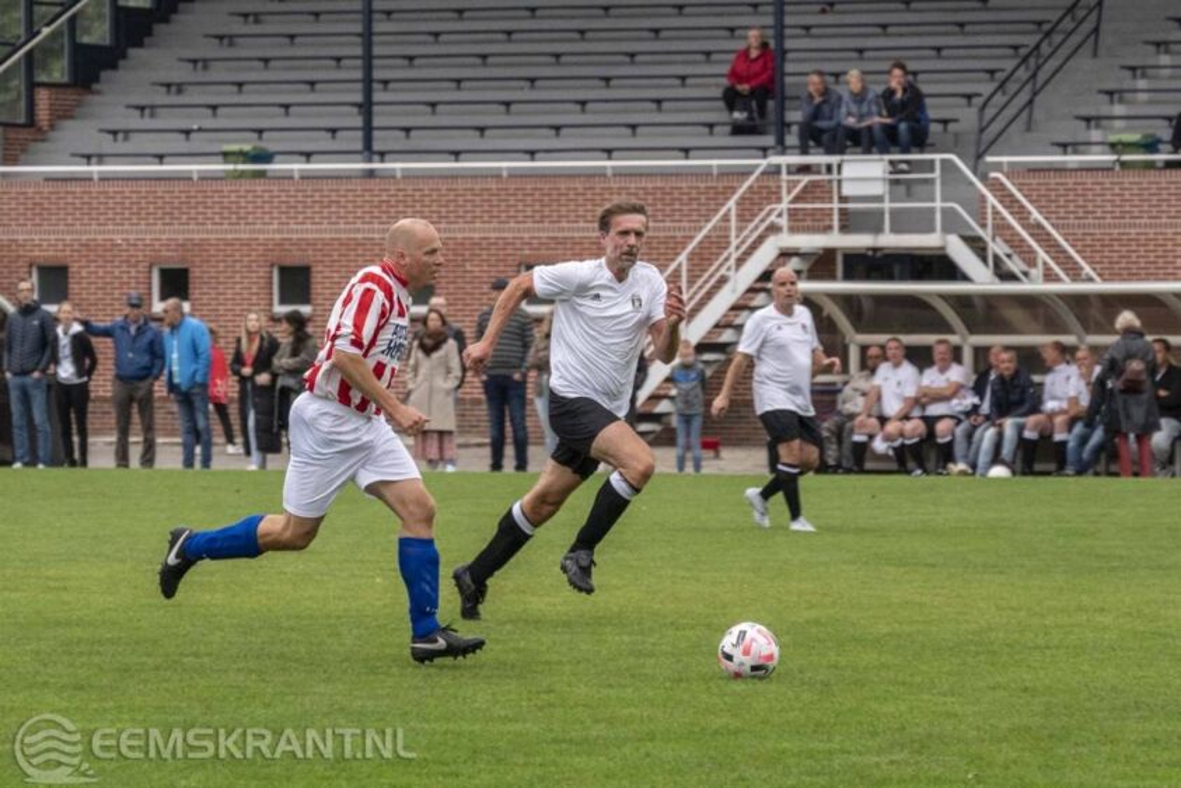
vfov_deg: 9.5
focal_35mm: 145
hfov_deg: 14.2
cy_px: 394
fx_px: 4756
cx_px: 590
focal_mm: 145
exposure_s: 1/800
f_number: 6.3
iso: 2500
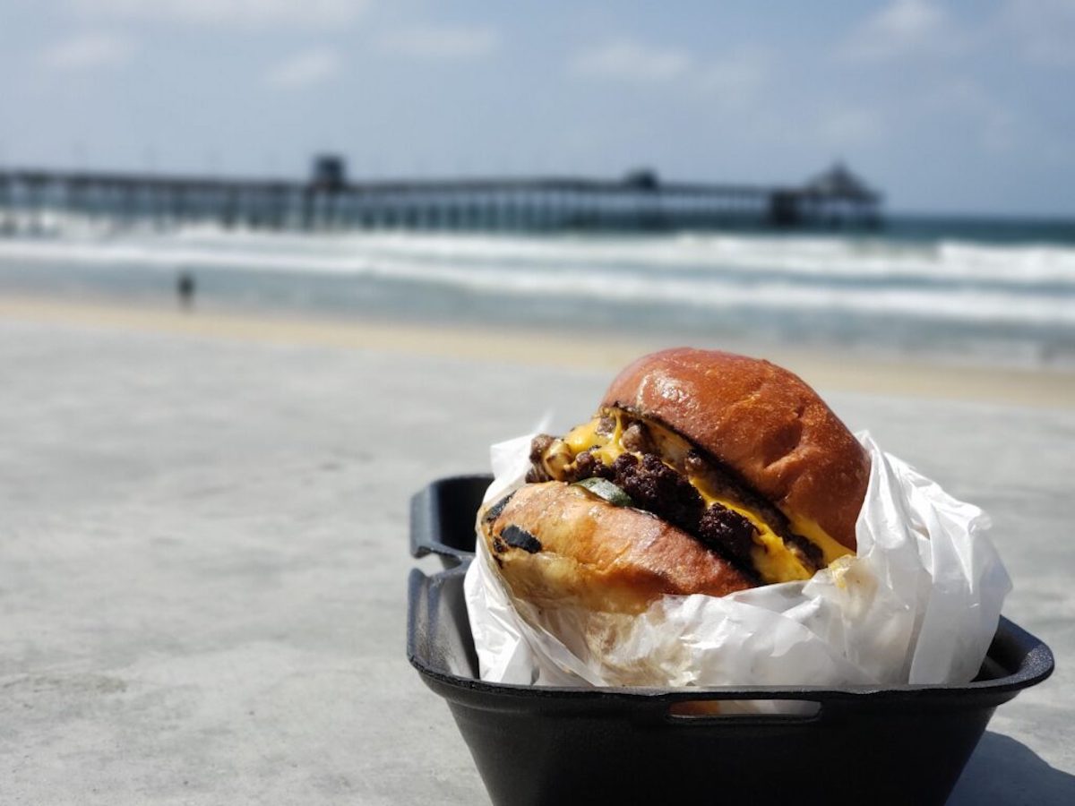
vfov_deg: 28.0
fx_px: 1615
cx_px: 538
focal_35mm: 52
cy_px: 403
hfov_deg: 36.8
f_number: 2.4
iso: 32
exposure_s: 1/994
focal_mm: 6
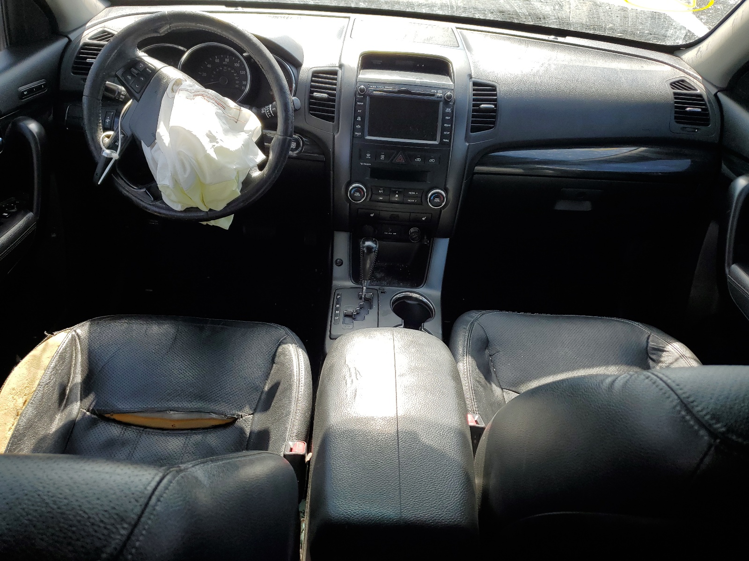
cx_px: 374
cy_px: 280
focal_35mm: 26
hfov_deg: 67.3
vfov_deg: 53.1
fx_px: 563
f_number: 1.5
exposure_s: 1/667
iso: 50
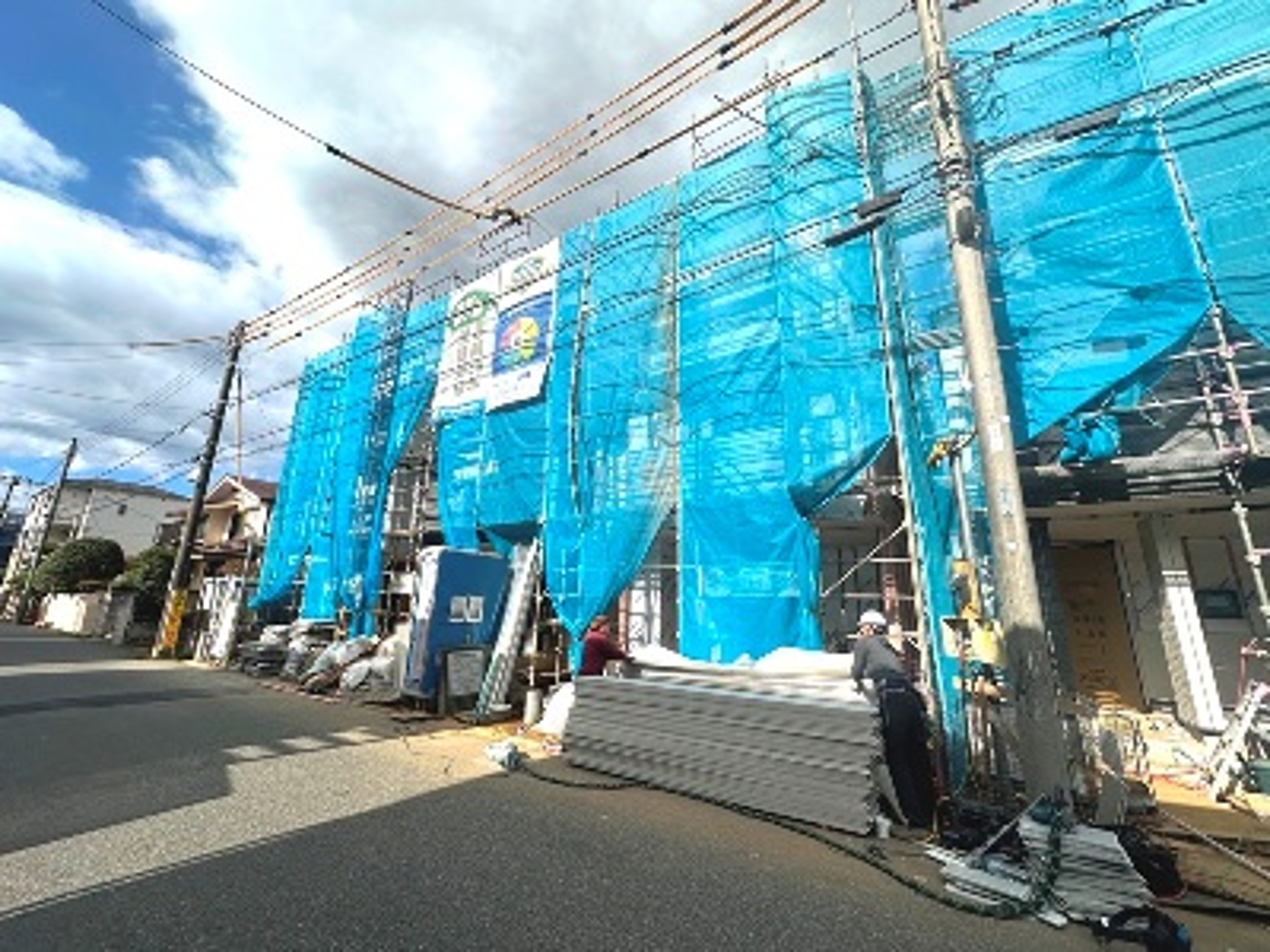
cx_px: 635
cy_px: 476
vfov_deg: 85.7
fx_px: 514
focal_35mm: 14
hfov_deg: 102.1
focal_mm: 2.22
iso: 50
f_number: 2.2
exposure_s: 1/3205
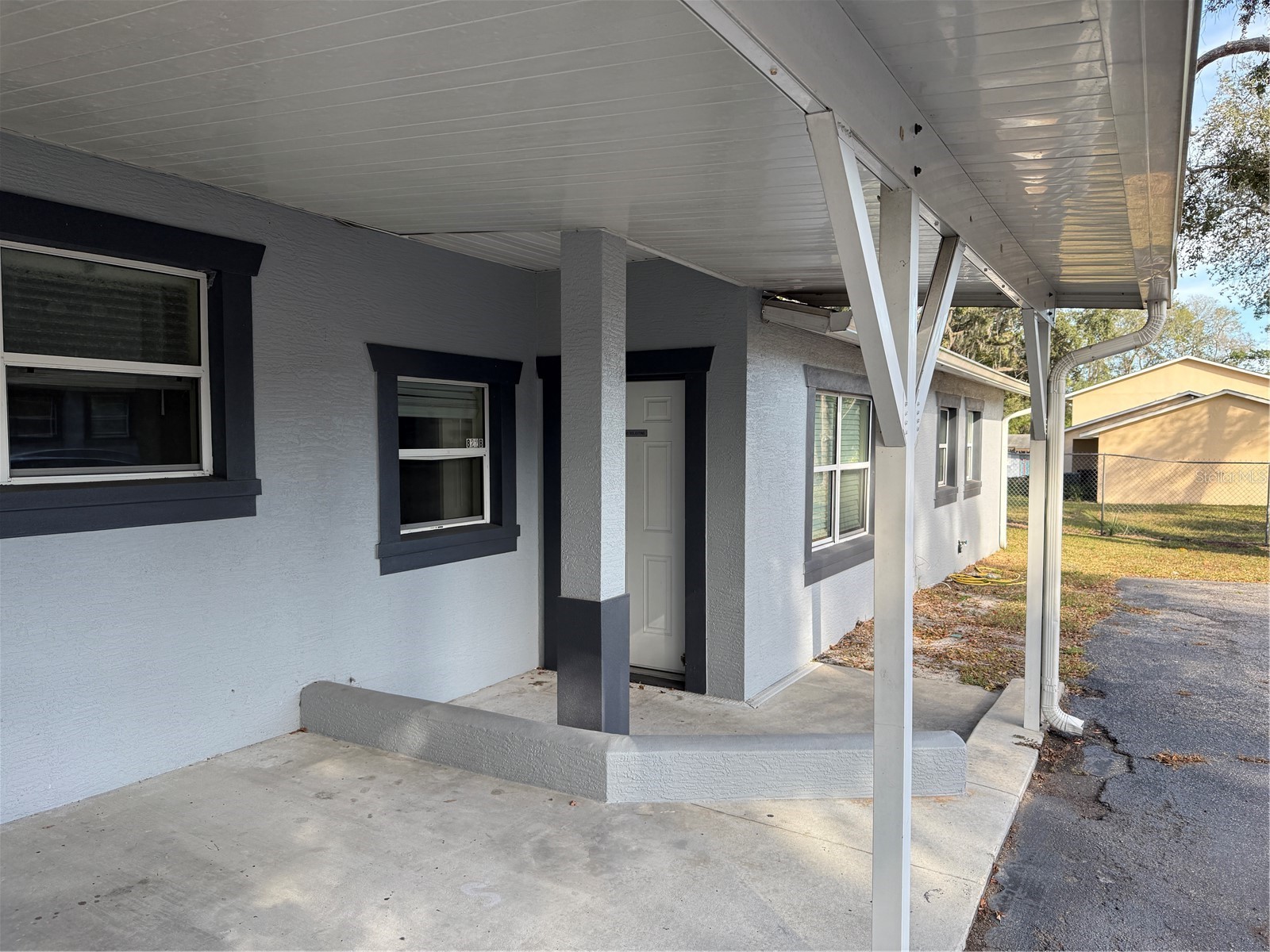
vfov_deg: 56.8
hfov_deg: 71.6
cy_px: 476
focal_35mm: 24
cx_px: 635
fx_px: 881
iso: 100
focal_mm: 6.76
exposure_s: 1/735
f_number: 1.78
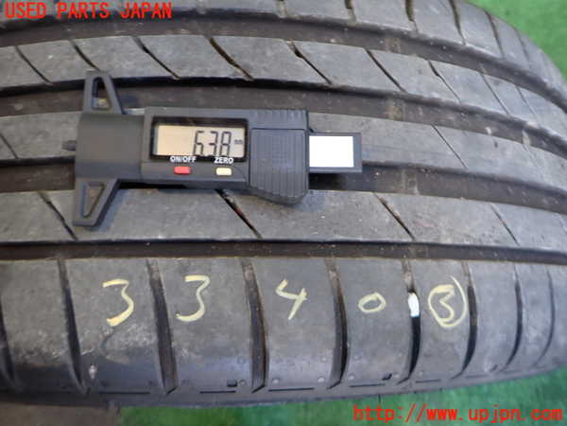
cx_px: 284
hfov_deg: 69.4
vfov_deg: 54.9
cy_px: 213
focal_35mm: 25
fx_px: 409
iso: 200
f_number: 2
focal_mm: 4.5
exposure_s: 1/30
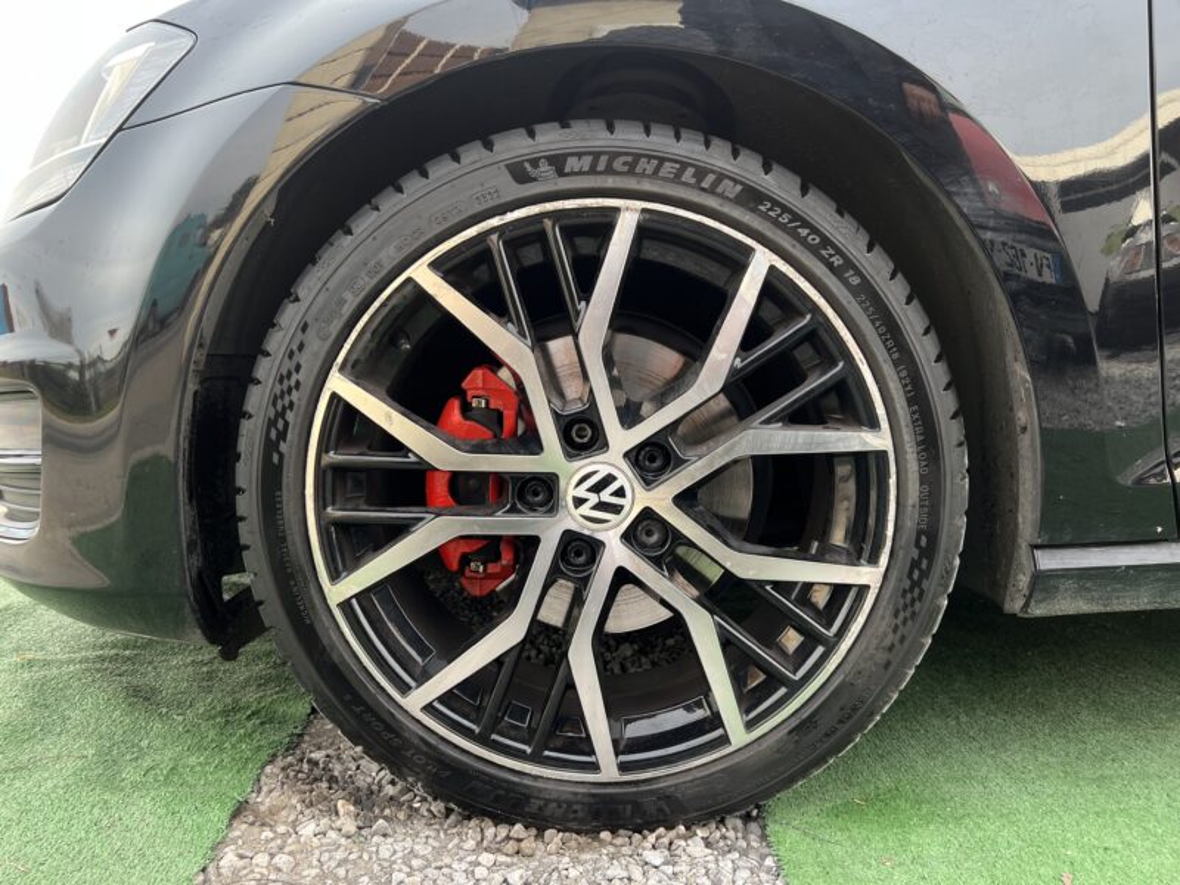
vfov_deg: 53.1
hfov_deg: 67.3
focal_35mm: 26
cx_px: 590
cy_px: 442
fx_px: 886
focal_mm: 5.7
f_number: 1.5
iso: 32
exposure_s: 1/134
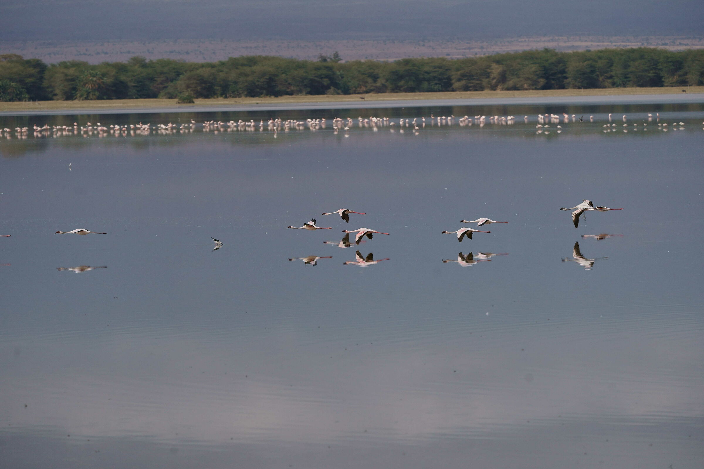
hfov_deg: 7.2
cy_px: 234
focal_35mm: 285
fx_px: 5573
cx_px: 352
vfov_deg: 4.8
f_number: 8
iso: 640
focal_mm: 285
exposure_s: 1/4000
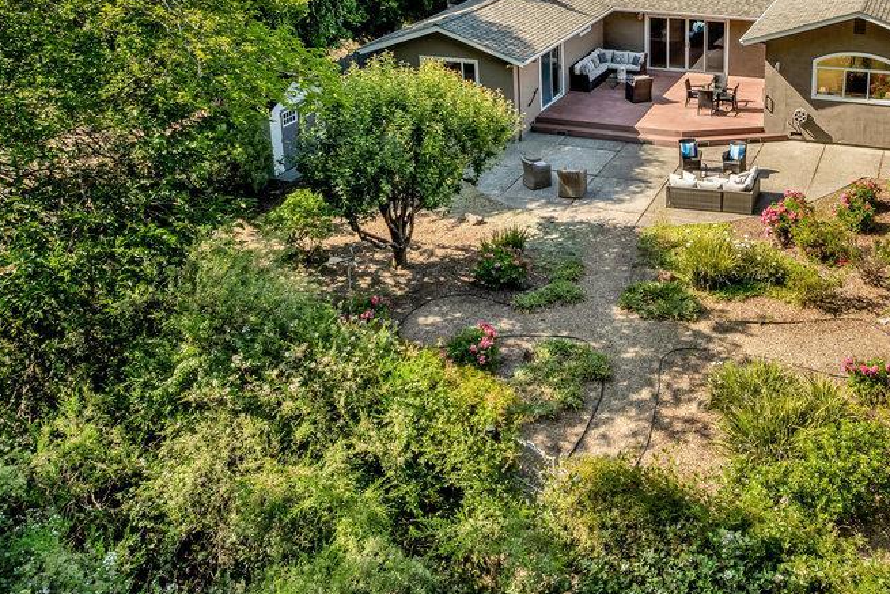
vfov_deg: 32.7
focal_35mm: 39
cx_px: 636
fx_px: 964
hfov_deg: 48.2
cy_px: 74
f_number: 2.8
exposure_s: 1/160
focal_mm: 12.29
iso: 180
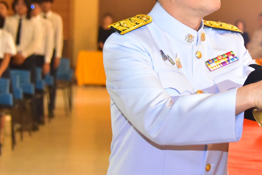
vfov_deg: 10.3
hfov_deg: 15.3
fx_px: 968
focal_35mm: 133
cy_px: 57
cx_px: 198
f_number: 4.8
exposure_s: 1/200
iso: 8000
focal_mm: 68
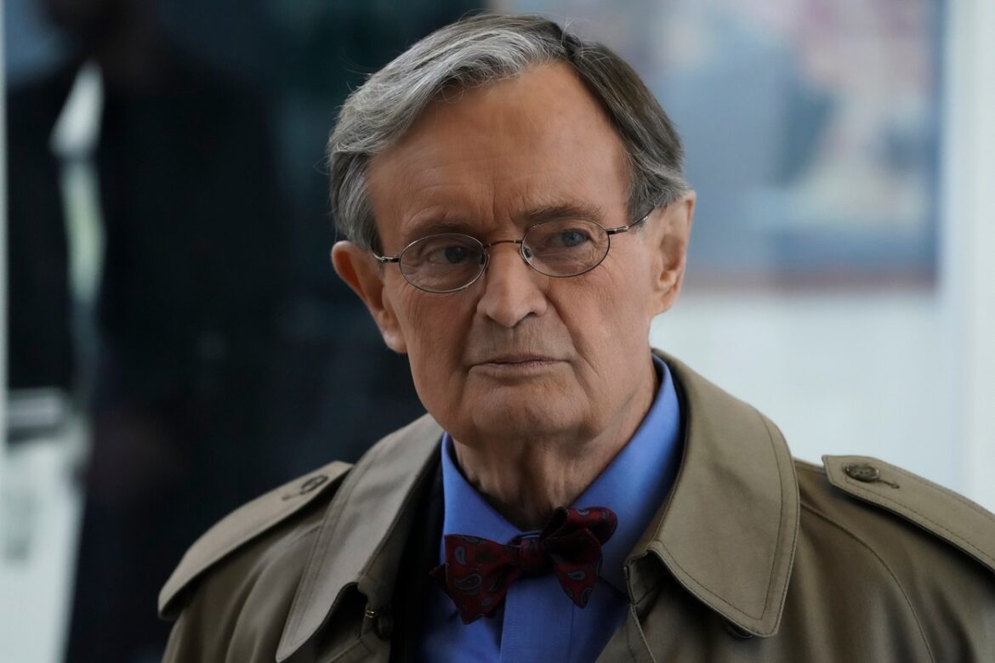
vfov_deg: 6.9
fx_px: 5527
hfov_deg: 10.3
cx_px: 498
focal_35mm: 200
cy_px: 332
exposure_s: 1/160
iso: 6400
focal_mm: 200
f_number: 5.6
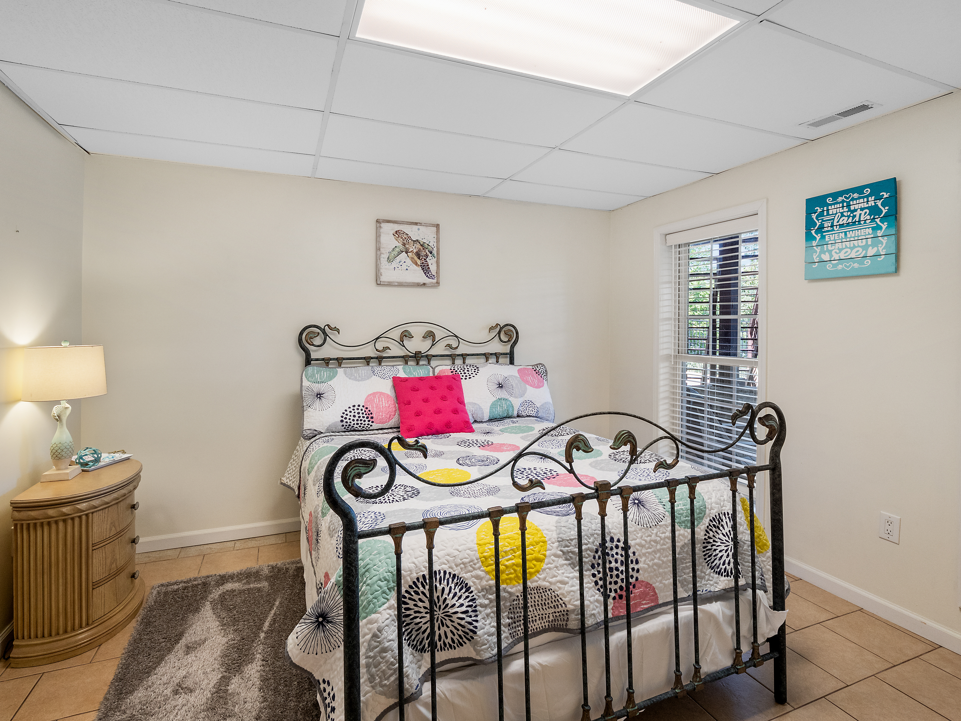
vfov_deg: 78.1
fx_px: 444
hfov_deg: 94.5
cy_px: 360
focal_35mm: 16
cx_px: 480
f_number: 5.6
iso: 400
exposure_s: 1/40
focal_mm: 8
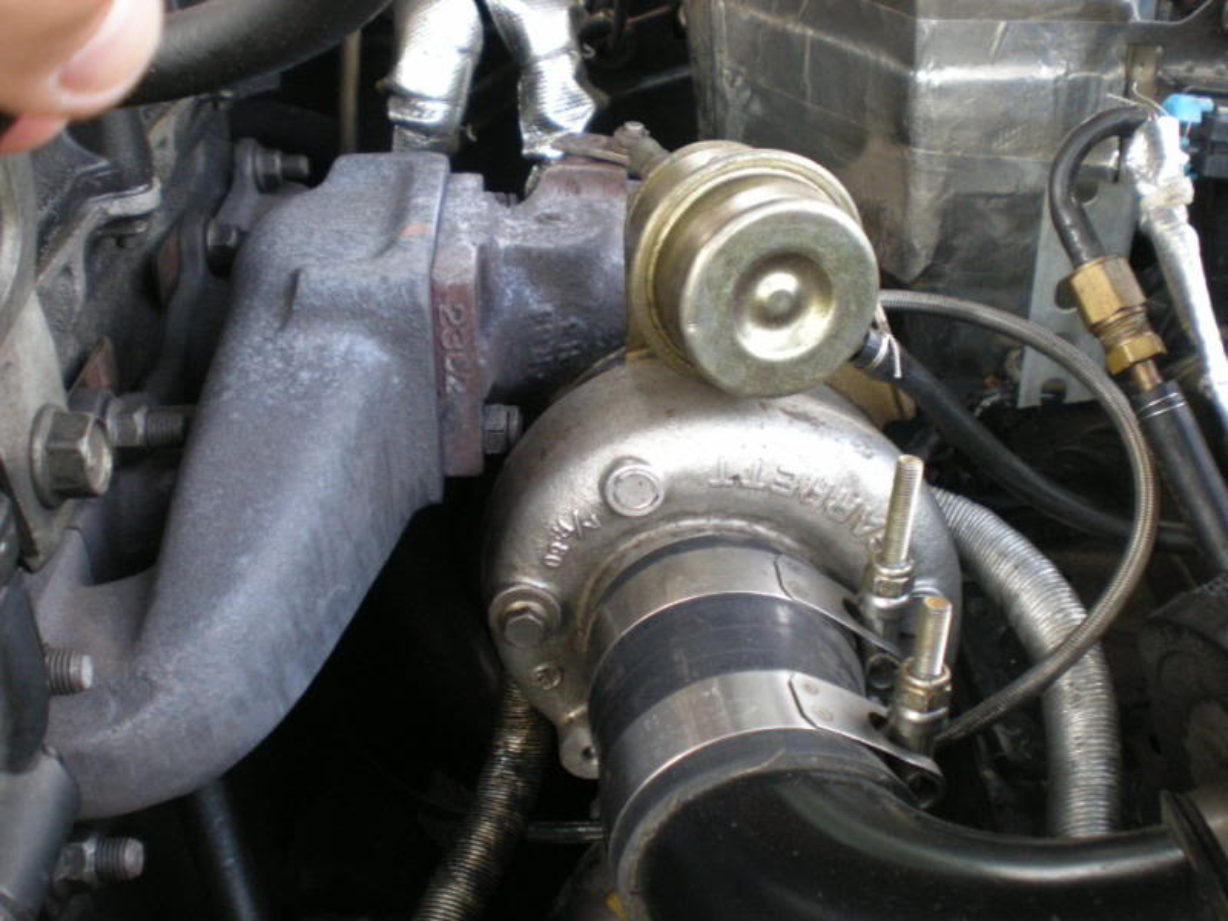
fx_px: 1348
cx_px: 614
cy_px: 460
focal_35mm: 38
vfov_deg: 37.7
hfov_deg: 49.0
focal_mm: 6.3
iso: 200
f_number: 3.1
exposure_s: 1/59.4
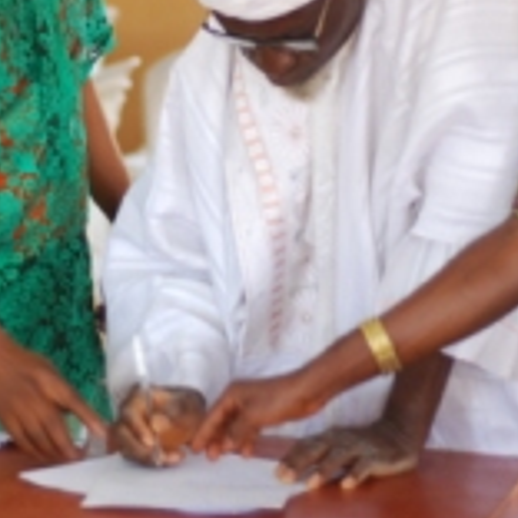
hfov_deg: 9.6
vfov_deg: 9.5
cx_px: 232
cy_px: 33
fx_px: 3098
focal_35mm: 183
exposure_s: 1/50
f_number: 1.8
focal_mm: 50
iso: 200
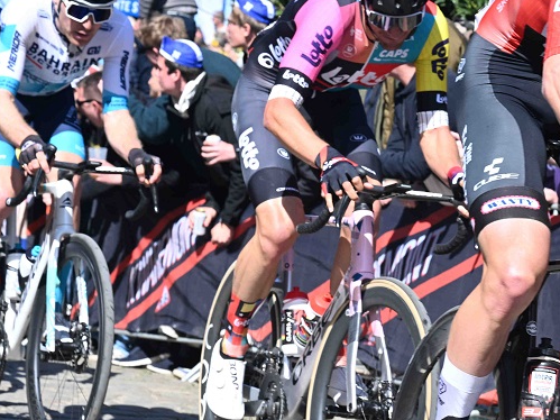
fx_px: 2620
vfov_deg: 9.2
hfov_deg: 12.2
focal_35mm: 162
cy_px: 243
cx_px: 403
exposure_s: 1/1000
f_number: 6.3
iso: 400
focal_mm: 70
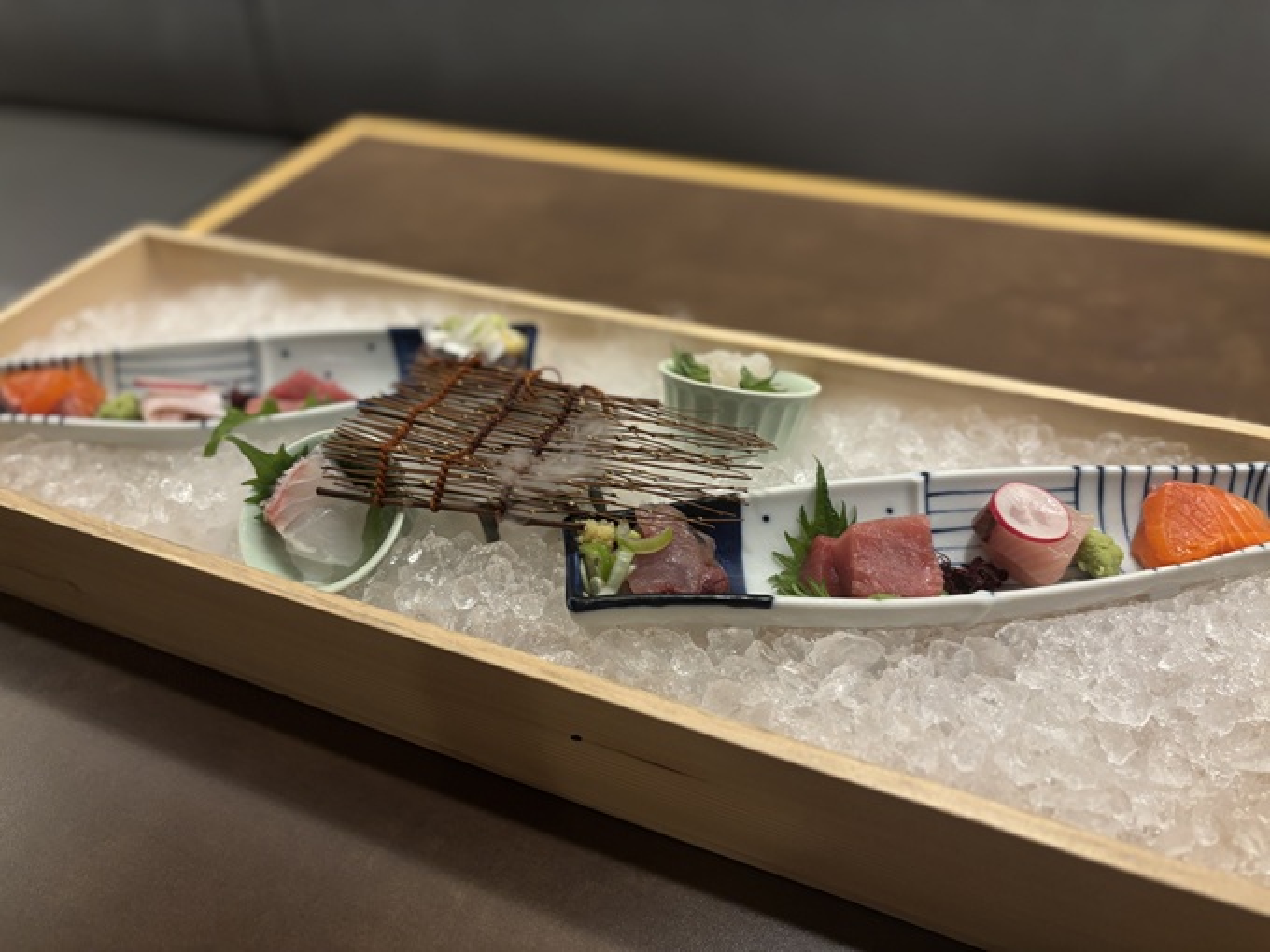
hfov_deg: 67.3
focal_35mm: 26
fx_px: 954
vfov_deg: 53.1
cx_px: 635
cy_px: 476
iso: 160
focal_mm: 5.96
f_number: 1.6
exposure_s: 1/50
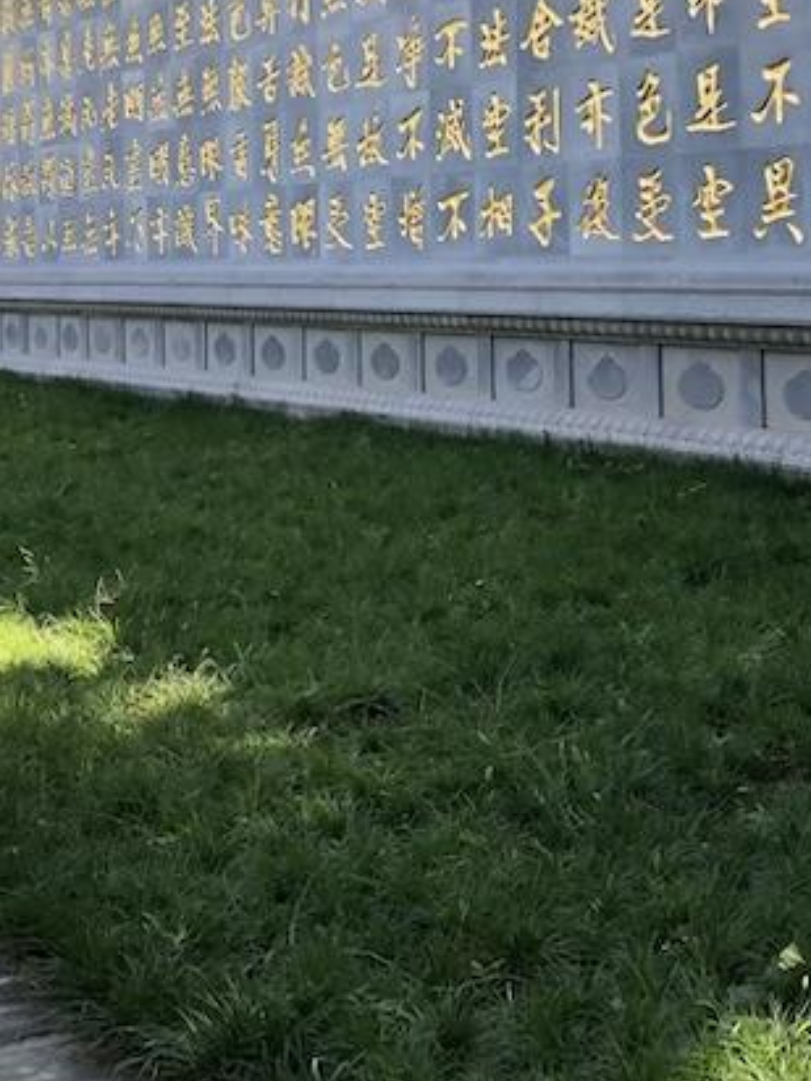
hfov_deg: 21.6
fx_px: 2124
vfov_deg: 27.9
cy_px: 199
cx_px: 465
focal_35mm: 68
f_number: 1.8
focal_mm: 3.99
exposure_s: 1/182
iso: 20
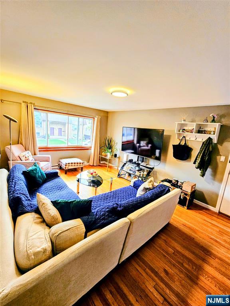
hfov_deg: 89.9
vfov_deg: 106.2
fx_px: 115
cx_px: 115
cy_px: 153
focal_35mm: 13
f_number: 2.2
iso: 125
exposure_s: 1/60
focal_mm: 2.2
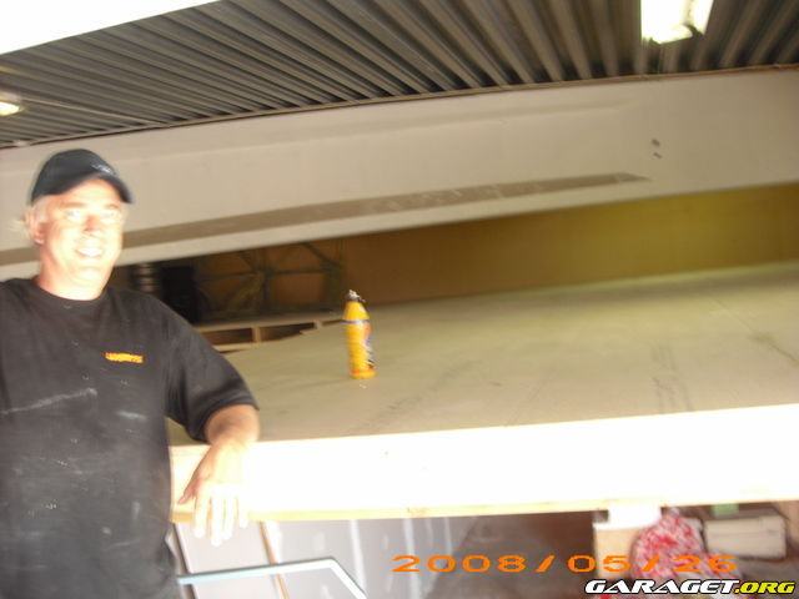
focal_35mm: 37
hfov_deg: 50.1
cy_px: 300
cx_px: 400
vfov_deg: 38.7
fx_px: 854
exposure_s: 1/15
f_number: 2.7
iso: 100
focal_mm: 6.2
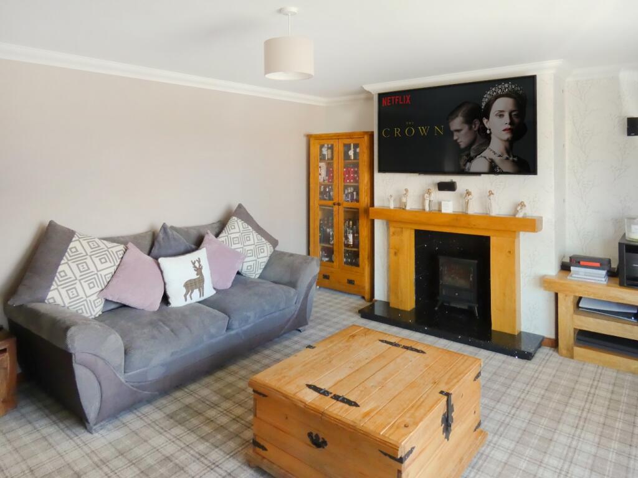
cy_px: 239
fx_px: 369
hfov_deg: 81.7
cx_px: 319
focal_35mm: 20
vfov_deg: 66.0
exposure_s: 1/60
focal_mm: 3.6
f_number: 2.8
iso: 320
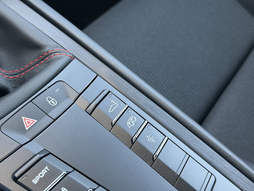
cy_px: 96
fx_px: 352
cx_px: 127
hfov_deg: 39.7
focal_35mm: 48
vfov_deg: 30.3
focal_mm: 6.76
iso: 250
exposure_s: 1/40
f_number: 1.78
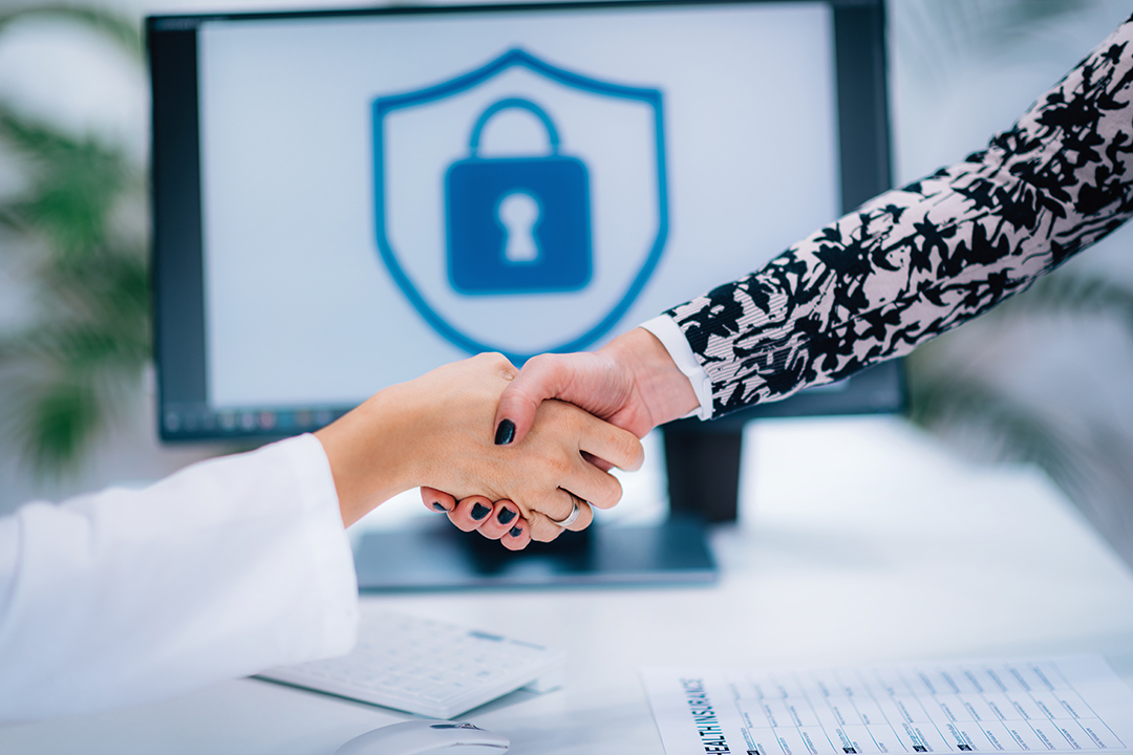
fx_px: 2675
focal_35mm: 85
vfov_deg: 16.1
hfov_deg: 23.9
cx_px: 566
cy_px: 378
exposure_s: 1/200
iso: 100
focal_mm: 85
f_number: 1.4
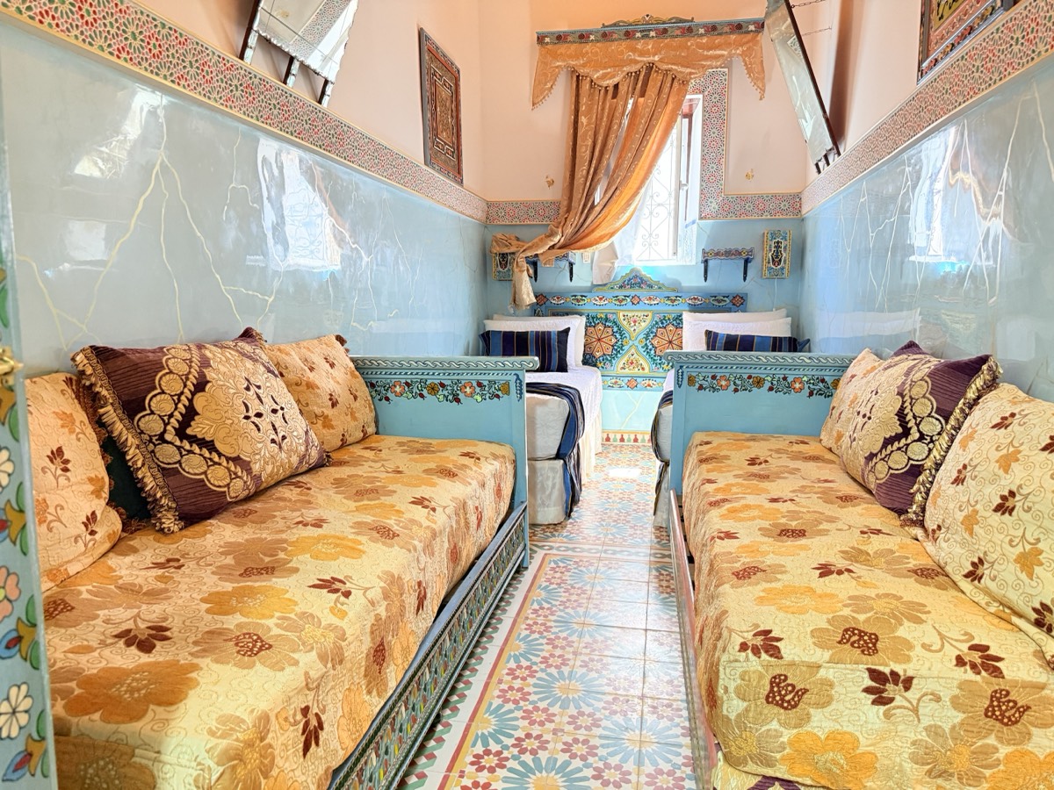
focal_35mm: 24
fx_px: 731
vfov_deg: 56.8
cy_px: 395
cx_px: 527
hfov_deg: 71.6
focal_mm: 6.76
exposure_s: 1/100
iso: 400
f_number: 1.78
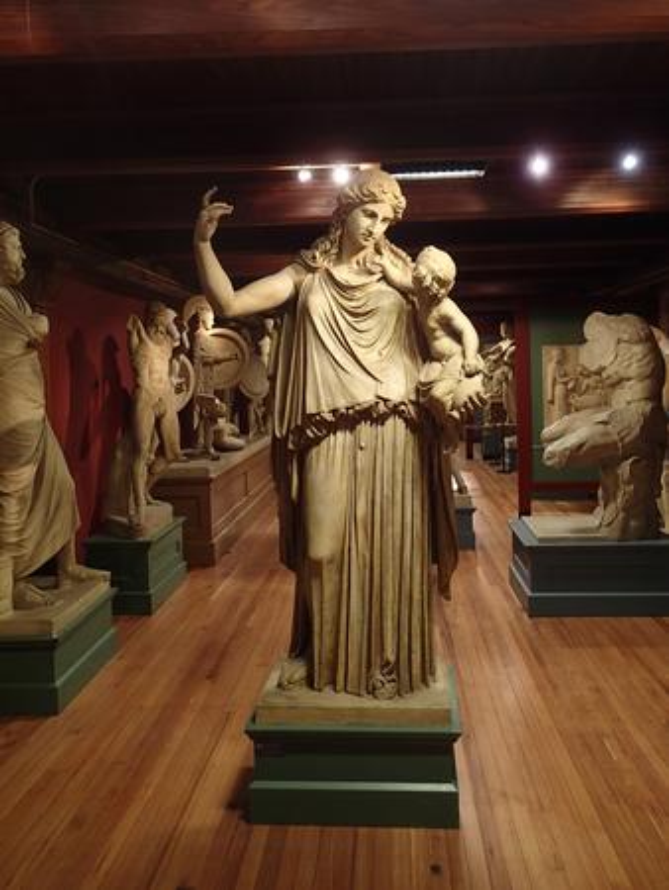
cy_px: 445
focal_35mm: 25
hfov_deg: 54.9
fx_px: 644
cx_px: 334
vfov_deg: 69.4
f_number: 2
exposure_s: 1/30
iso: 200
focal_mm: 4.5
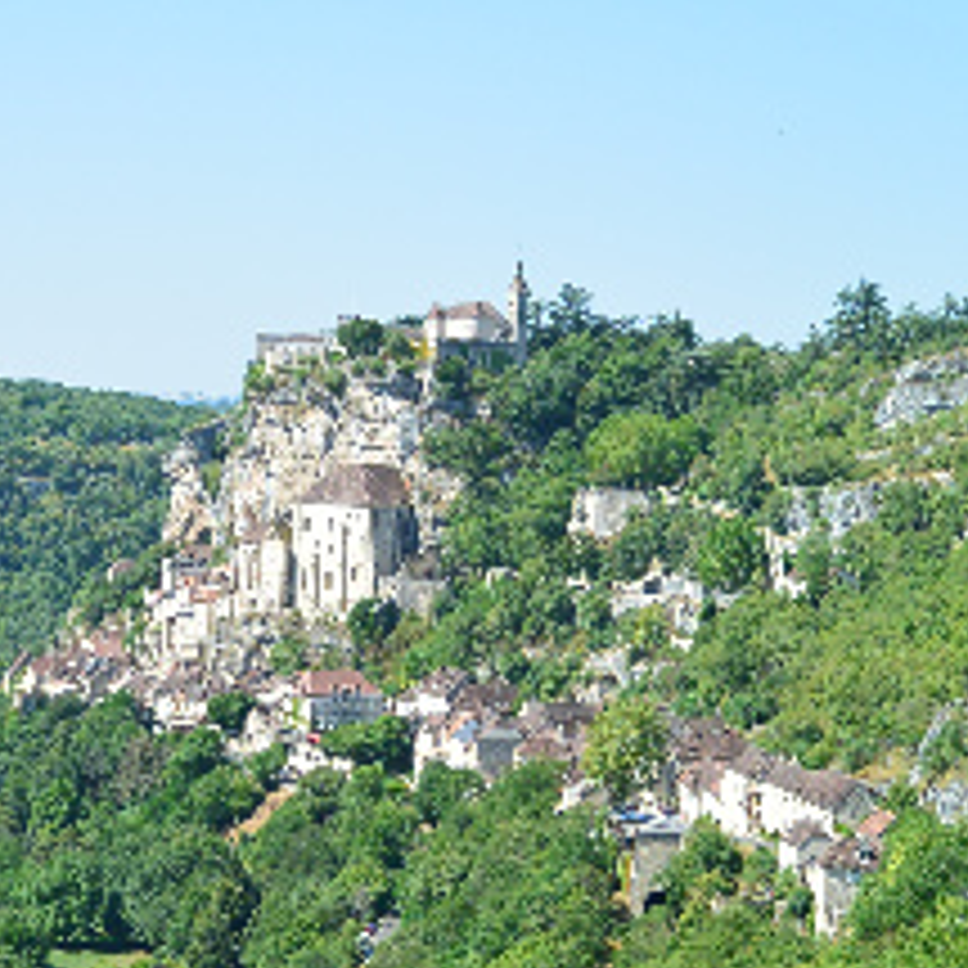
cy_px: 574
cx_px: 293
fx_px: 2942
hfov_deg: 18.6
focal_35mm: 93
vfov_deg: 18.7
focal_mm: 17.7
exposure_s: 1/500
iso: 100
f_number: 4.5
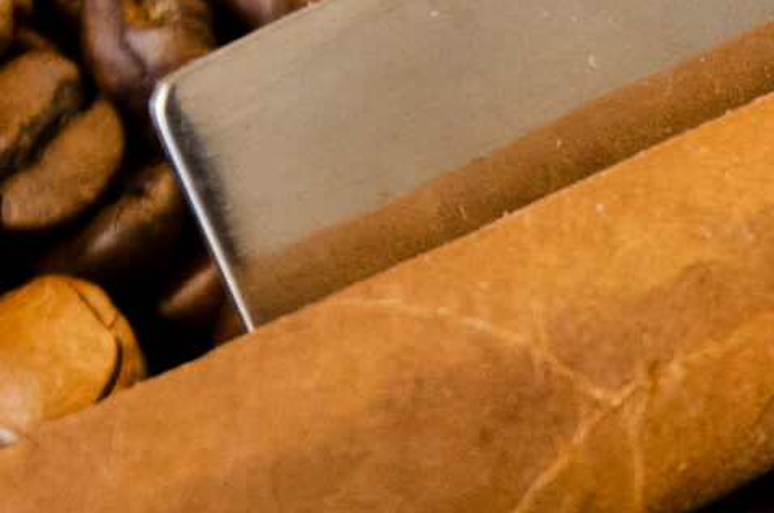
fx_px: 12063
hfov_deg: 3.7
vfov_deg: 2.4
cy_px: 411
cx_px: 803
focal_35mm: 562
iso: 800
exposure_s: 1/20
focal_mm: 70
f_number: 5.3
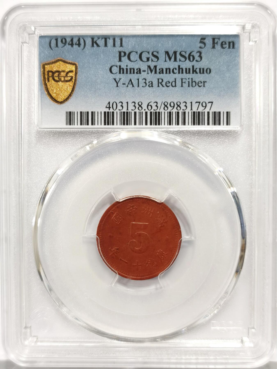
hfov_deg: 27.0
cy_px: 184
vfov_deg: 35.5
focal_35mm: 54
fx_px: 576
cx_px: 138
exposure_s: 1/100
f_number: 16
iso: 160
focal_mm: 5.56
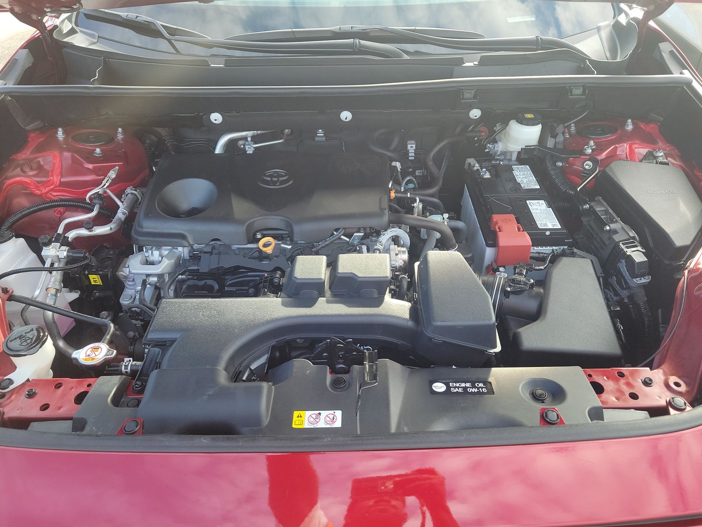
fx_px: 507
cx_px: 365
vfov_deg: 54.9
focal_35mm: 25
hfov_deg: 69.4
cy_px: 260
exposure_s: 1/59
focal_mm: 6.7
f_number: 1.8
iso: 51
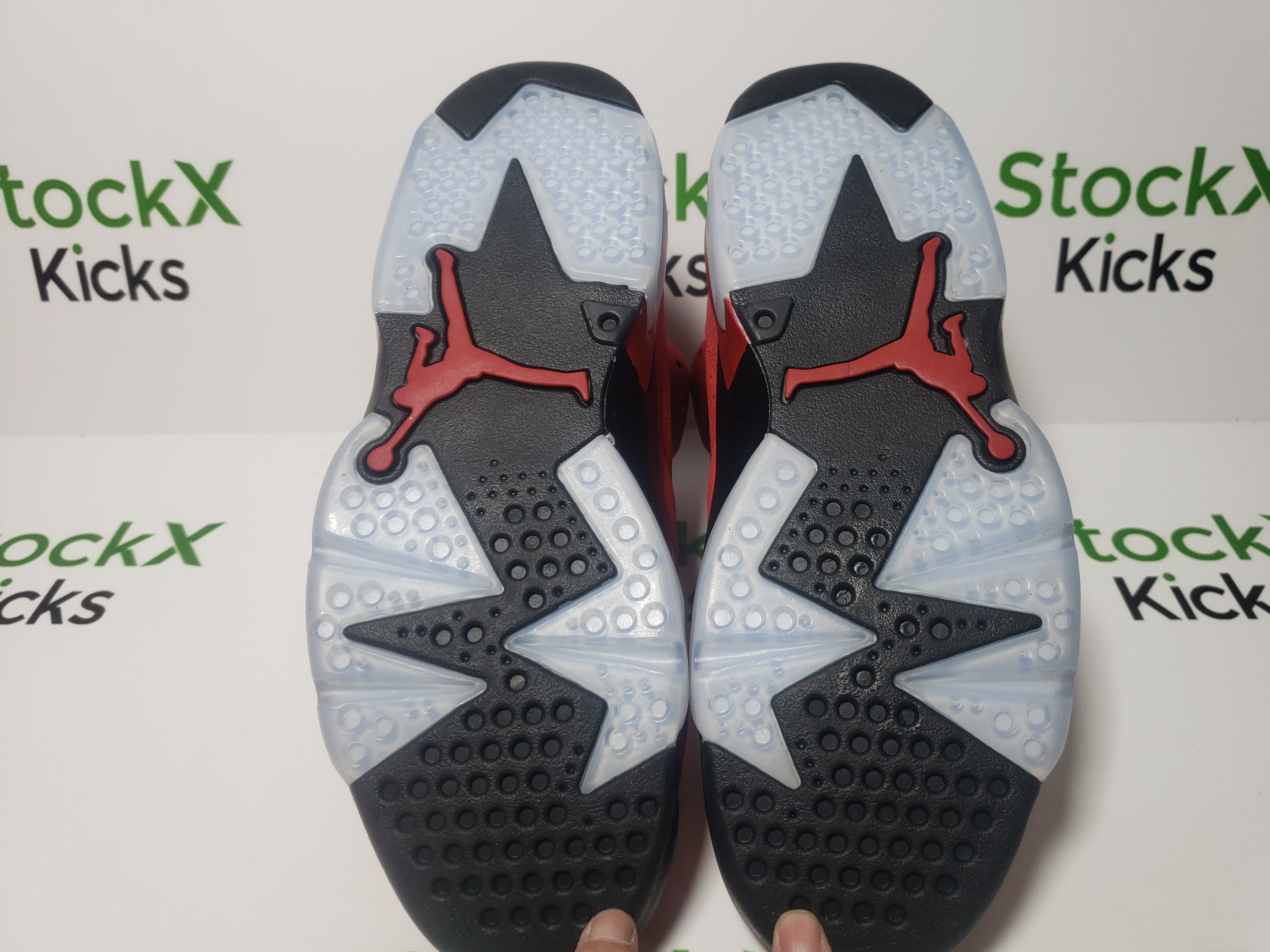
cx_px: 657
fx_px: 991
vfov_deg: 51.4
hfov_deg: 65.3
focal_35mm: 27
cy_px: 477
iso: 50
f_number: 1.5
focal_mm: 4.3
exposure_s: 1/482
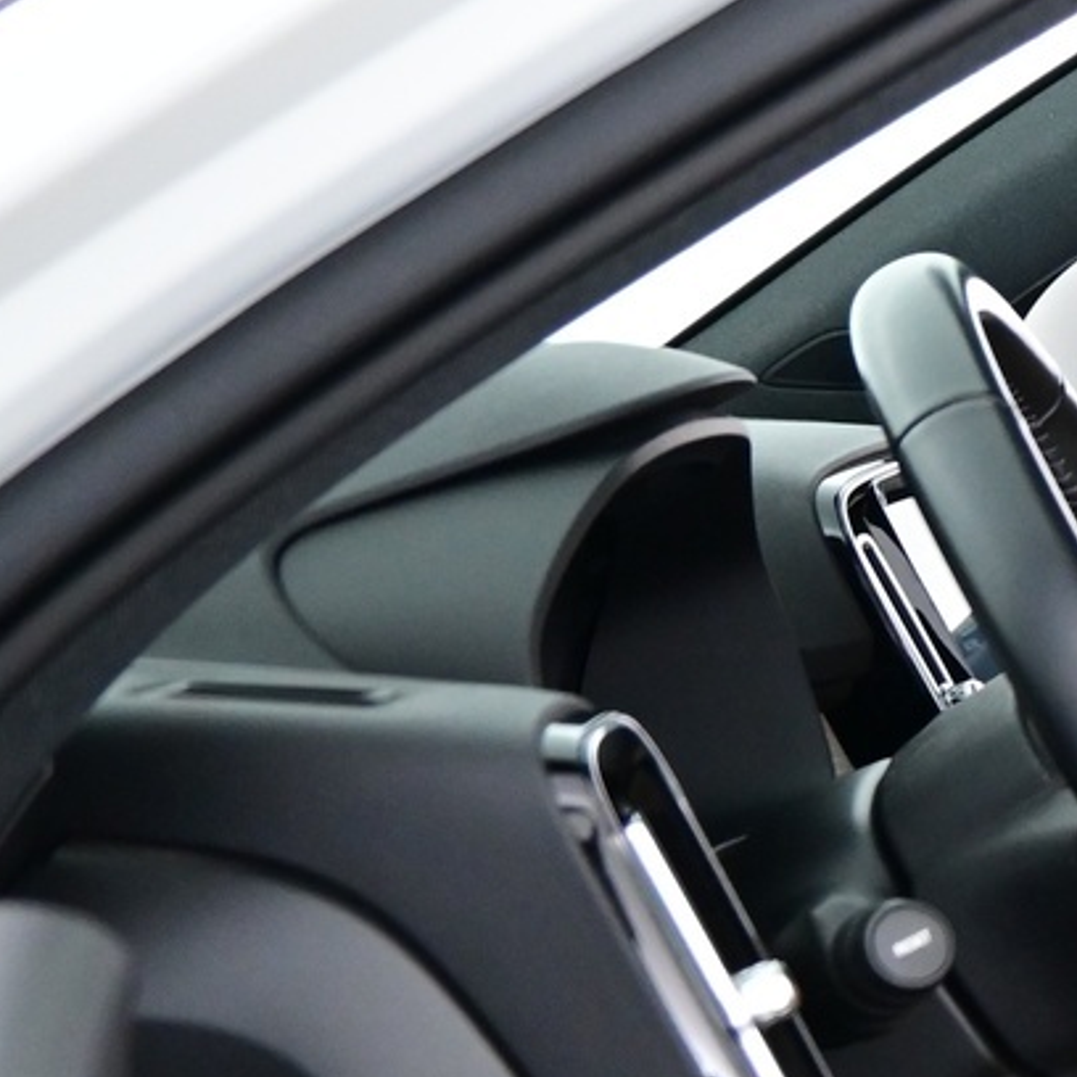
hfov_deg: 16.7
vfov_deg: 21.1
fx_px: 2851
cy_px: 868
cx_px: 2077
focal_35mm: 81
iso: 1600
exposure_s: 1/25
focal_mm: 16
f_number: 3.5
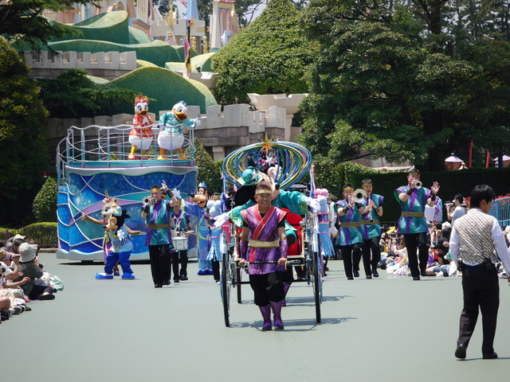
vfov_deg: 6.1
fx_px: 3565
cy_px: 191
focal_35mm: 242
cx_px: 255
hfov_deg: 8.2
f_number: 5.6
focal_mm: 121
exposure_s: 1/500
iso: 160
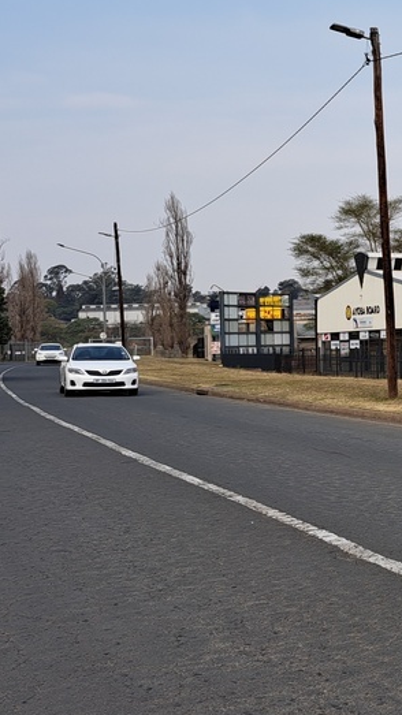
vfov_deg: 34.9
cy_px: 335
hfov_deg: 17.3
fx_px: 1138
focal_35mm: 60
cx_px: 666
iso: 50
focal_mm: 5.23
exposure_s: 1/560
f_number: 1.8
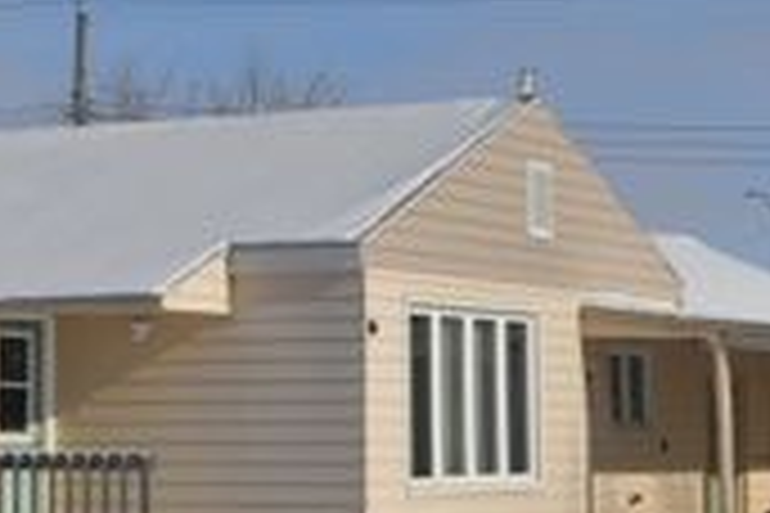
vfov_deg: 9.8
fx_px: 2994
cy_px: 58
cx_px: 248
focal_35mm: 140
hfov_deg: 14.6
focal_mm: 32
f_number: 13
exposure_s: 1/640
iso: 200
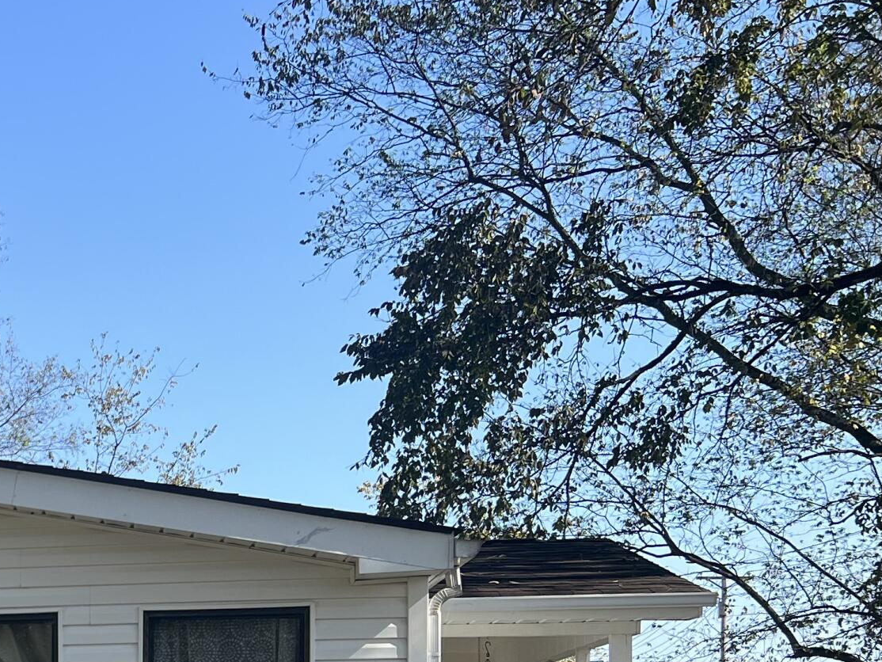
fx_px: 1784
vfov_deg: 19.8
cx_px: -256
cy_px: 779
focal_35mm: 70
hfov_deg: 24.4
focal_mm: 5.7
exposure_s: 1/1869
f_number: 1.5
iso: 50
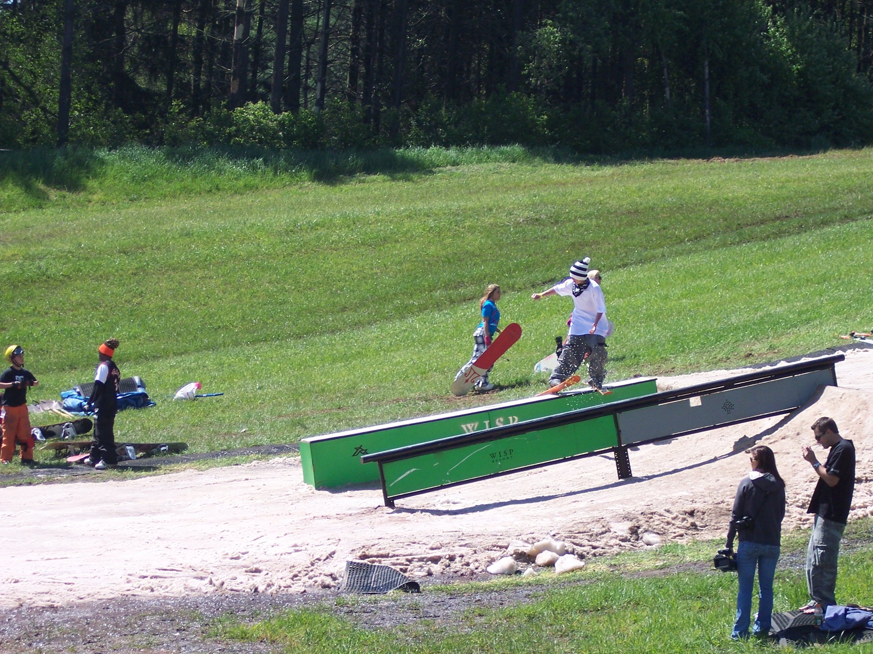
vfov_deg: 12.0
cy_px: 338
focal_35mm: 124
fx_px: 3127
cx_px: 448
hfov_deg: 15.9
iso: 100
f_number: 4.8
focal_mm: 24
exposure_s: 1/350
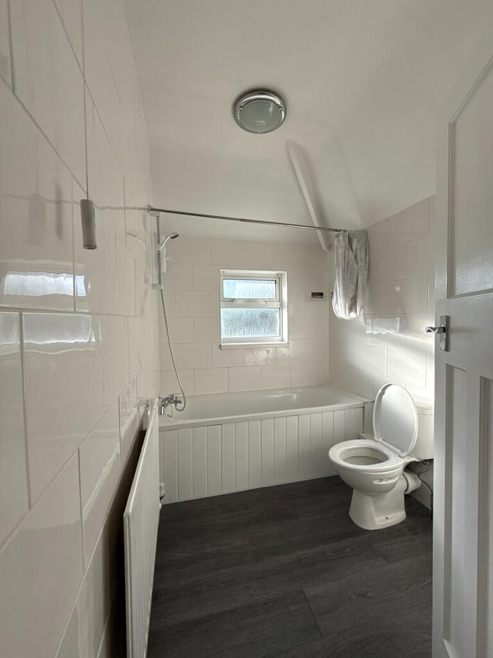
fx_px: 266
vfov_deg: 102.1
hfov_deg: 85.7
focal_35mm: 14
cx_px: 246
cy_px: 329
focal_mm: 2.22
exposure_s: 1/359
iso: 64
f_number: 2.2
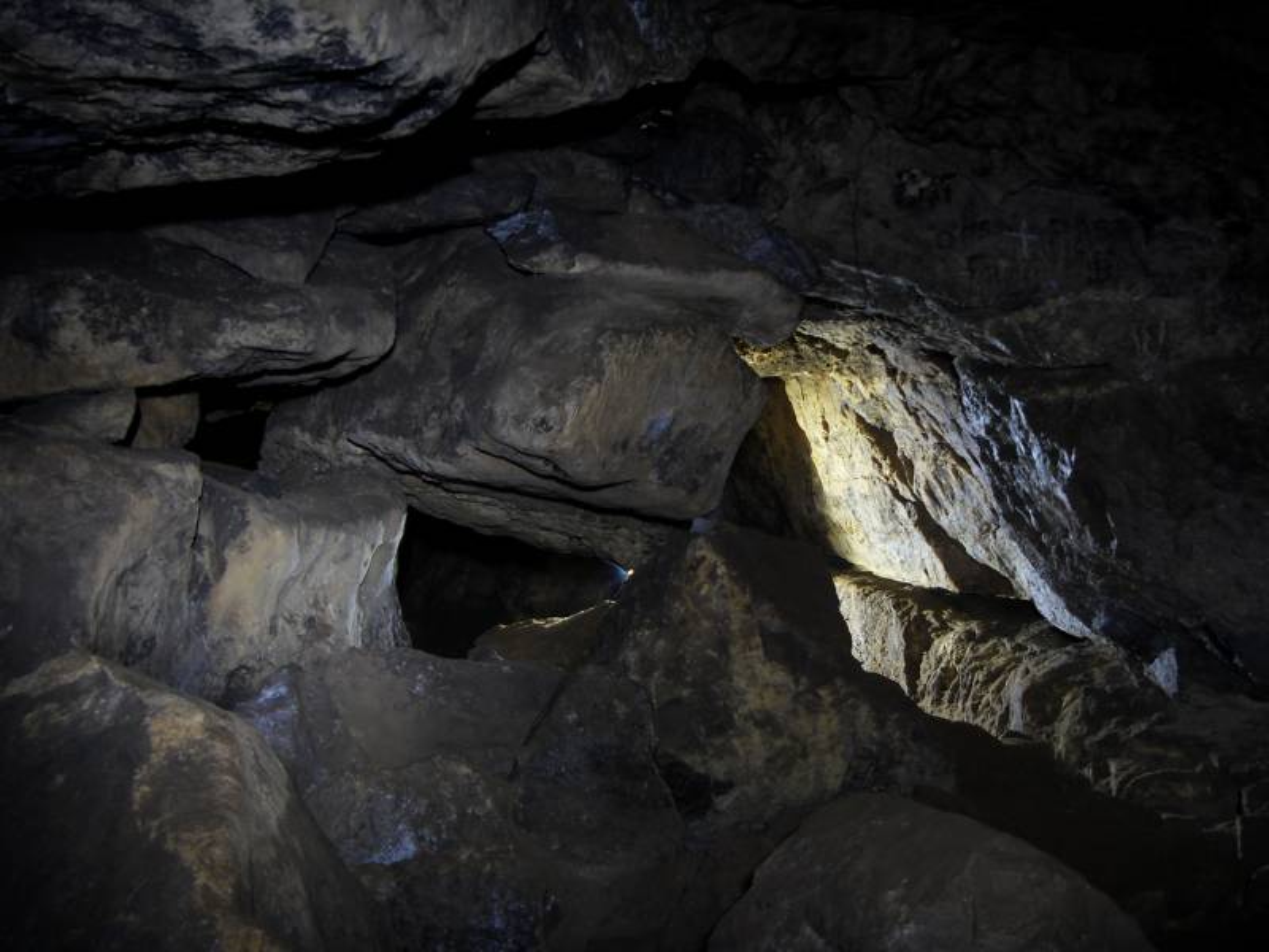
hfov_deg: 47.9
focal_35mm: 39
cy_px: 476
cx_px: 634
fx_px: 1430
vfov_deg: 36.8
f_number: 3.5
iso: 80
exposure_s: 4
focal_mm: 6.6
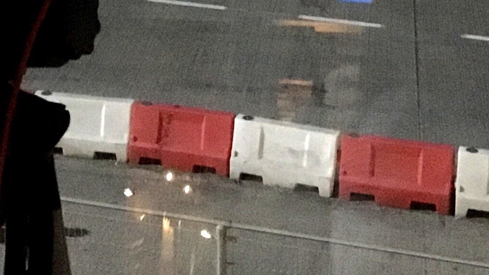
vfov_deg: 10.9
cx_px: 173
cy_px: -121
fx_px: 1400
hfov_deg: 19.8
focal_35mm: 108
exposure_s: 1/17
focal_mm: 3.3
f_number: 2.4
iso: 800
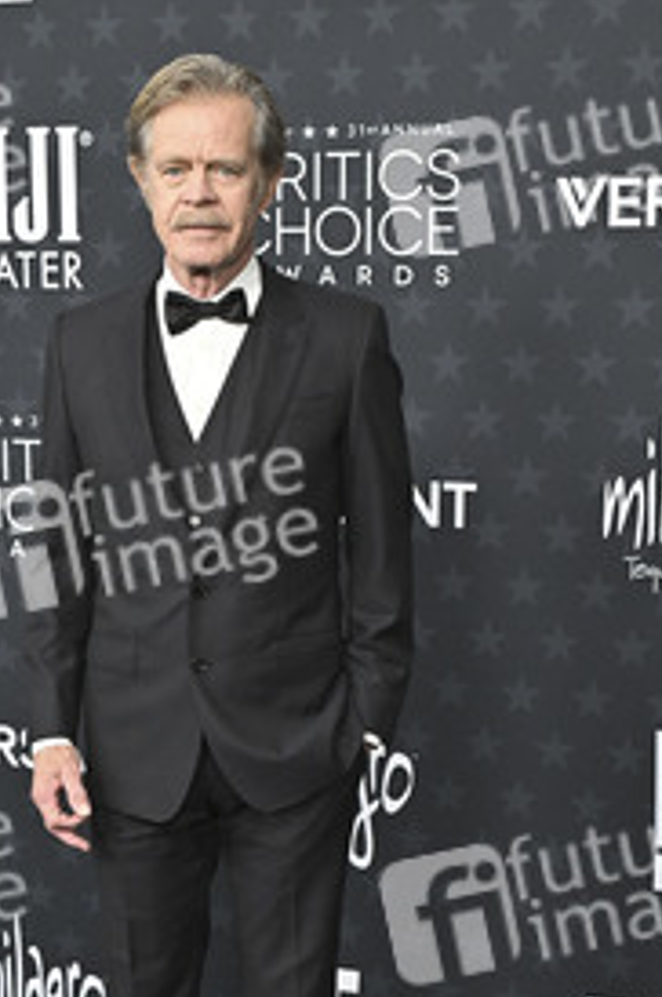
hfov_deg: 23.6
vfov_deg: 34.5
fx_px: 1576
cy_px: 717
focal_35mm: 57
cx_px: 236
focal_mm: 39
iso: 1250
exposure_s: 1/320
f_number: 5.6
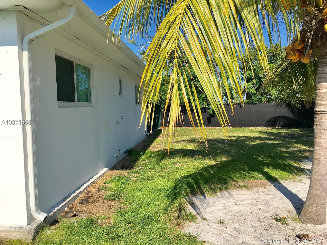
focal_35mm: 29
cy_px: 122
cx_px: 164
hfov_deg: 61.7
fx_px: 274
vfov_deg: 48.2
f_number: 2.2
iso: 25
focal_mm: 4.15
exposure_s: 1/2079
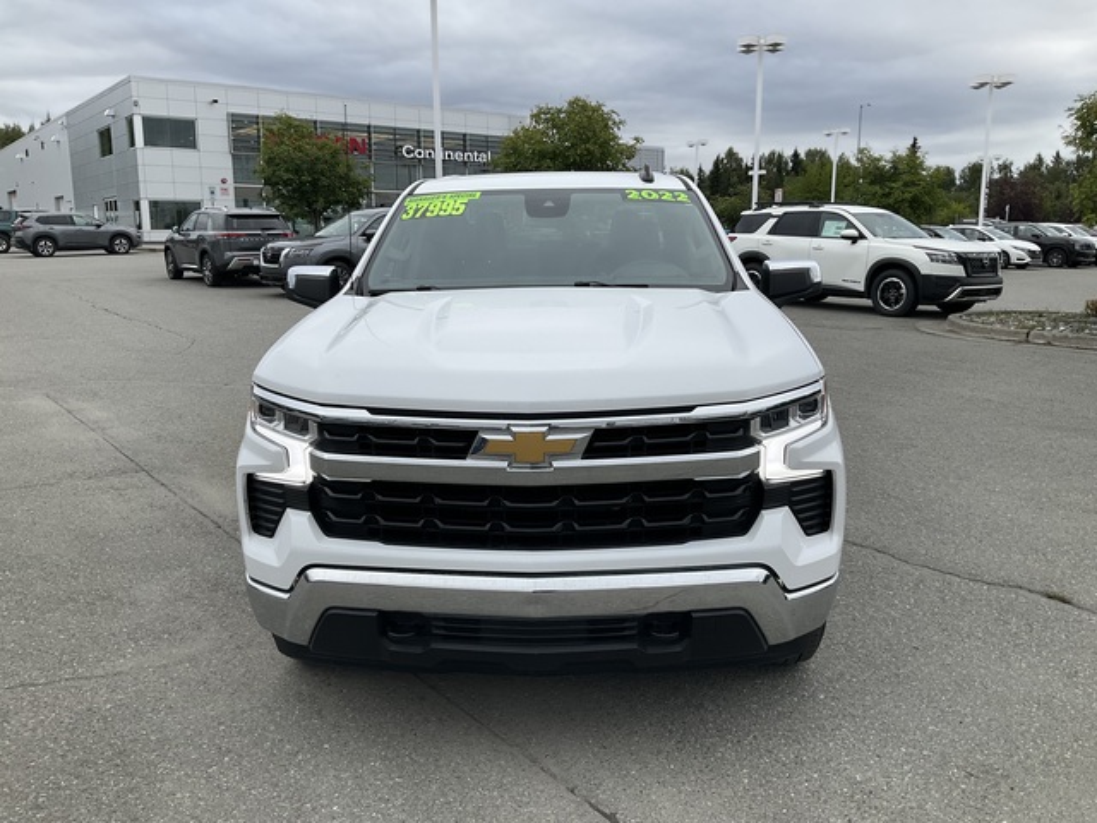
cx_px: 548
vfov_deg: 48.2
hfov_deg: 61.7
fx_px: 919
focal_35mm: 29
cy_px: 412
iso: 25
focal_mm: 3
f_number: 1.8
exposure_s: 1/1076
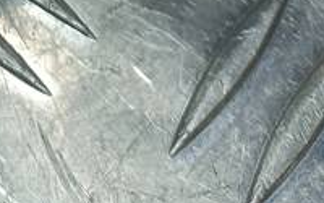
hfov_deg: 14.0
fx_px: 1201
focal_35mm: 136
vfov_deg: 8.4
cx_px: -219
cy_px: -374
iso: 25
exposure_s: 1/100
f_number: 1.8
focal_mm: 4.6
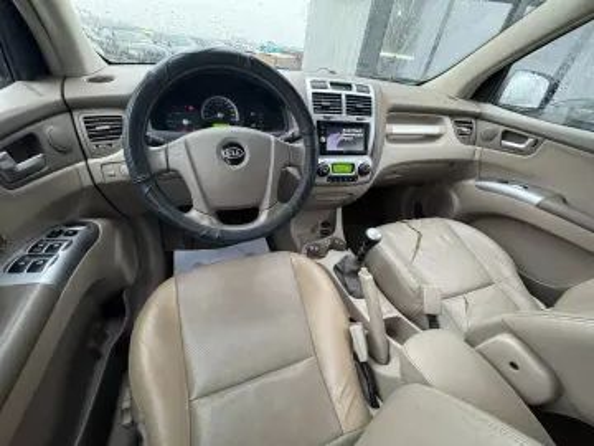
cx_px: 297
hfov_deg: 102.1
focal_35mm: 14
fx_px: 240
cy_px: 223
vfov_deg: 85.7
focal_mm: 2.22
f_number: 2.2
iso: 500
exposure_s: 1/60
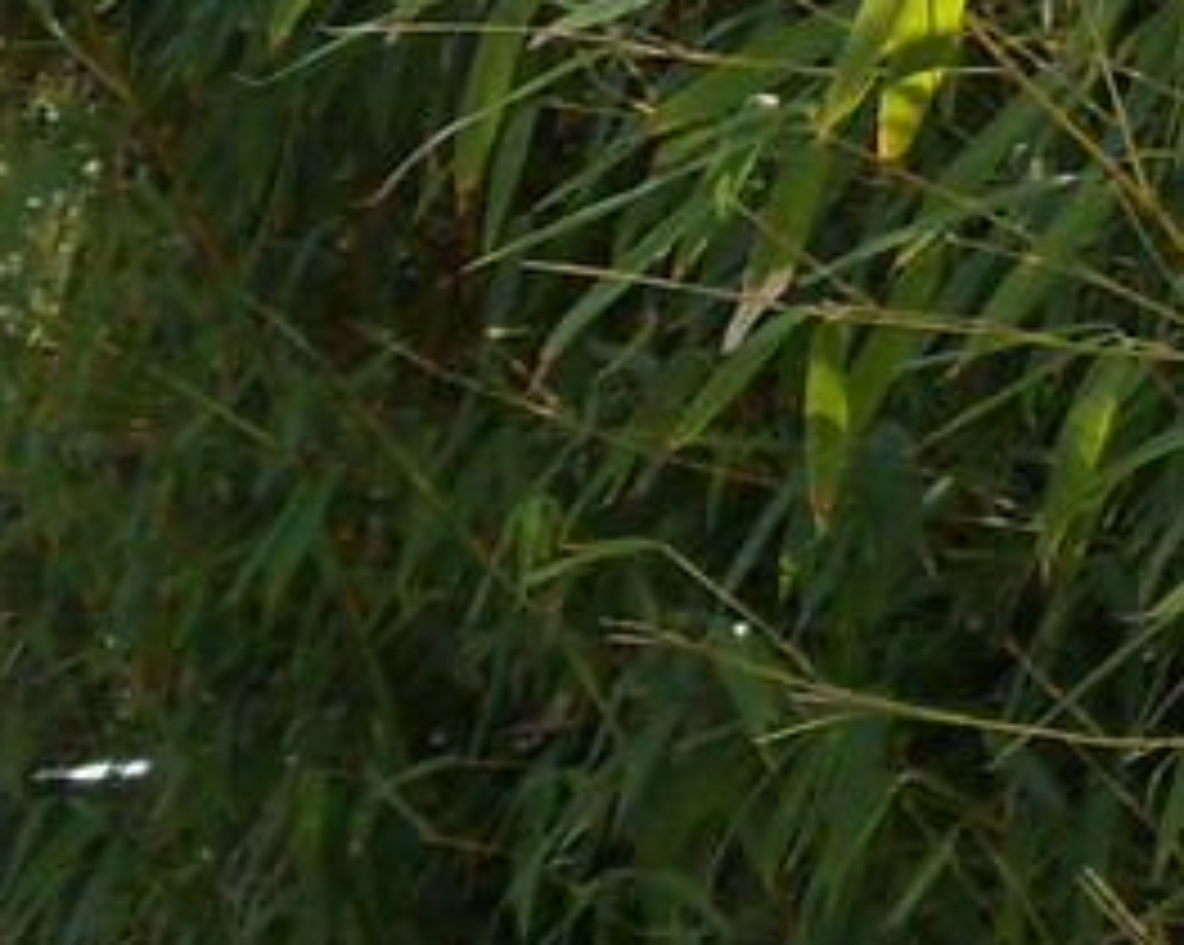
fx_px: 6443
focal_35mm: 184
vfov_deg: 8.3
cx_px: 2580
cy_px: -72
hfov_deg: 9.6
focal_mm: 5.3
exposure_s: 1/180
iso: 80
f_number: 3.5
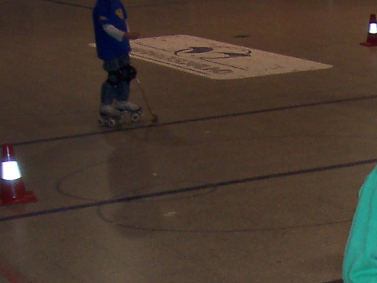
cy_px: 380
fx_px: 1285
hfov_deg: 15.9
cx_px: 482
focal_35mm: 118
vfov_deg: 12.1
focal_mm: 5.6
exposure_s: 1/60
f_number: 2.8
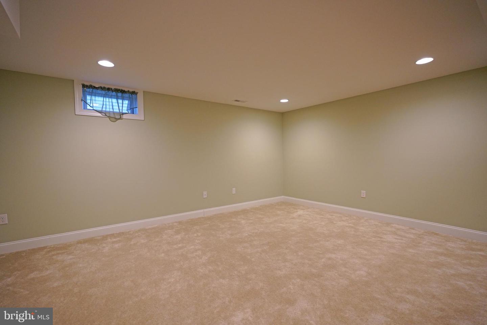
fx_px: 216
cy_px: 162
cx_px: 244
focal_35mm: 16
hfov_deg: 96.7
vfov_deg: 73.7
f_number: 3.2
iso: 1600
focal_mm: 16
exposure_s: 1/160
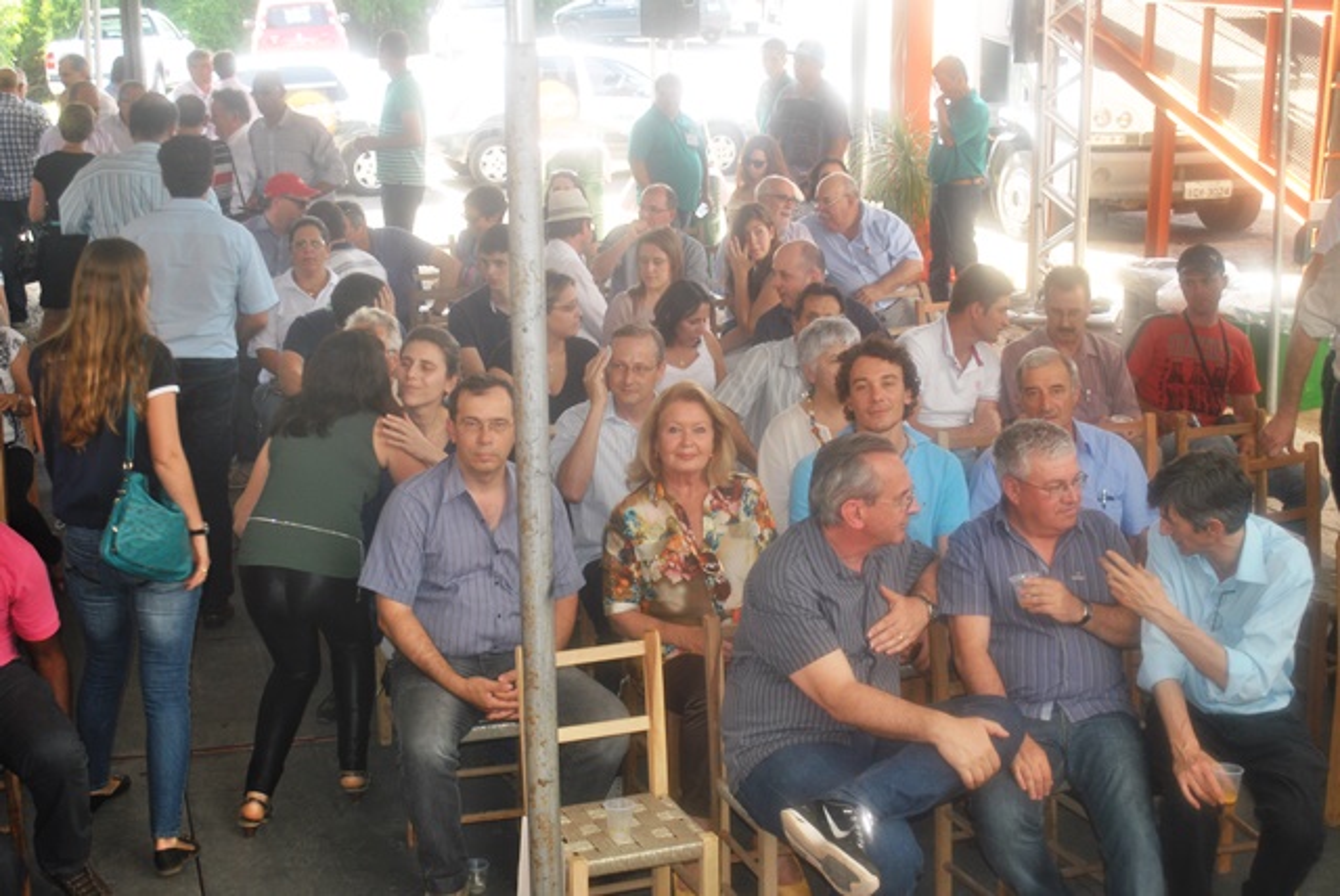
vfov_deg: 25.8
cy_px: 448
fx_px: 1956
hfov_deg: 37.8
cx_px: 670
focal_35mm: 52
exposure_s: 1/60
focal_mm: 35
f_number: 5
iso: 200
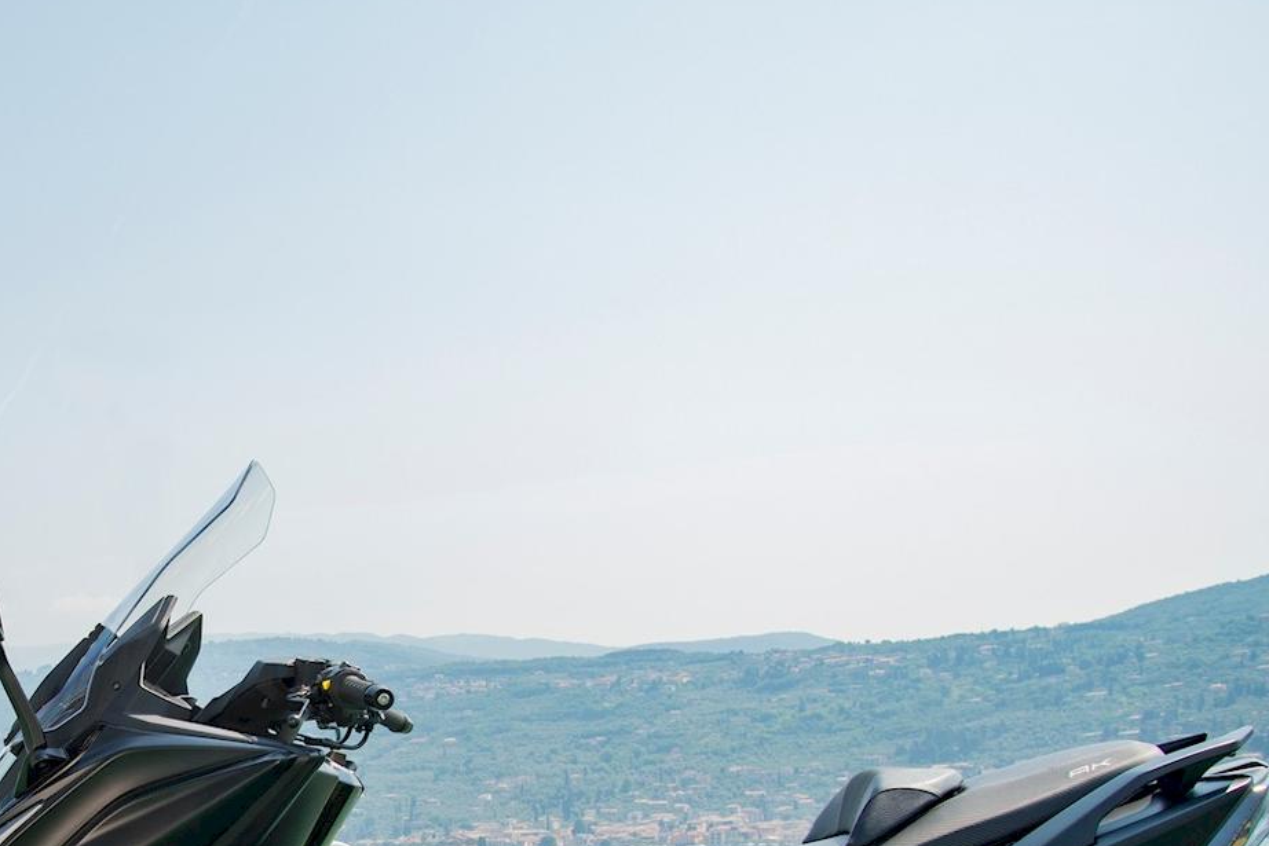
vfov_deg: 25.9
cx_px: 125
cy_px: 799
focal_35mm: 50
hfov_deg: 37.0
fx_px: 1763
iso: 500
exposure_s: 1/640
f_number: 7.1
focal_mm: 24
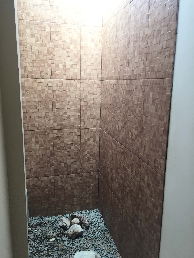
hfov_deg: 48.2
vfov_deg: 61.7
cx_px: 97
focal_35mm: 29
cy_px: 129
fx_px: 217
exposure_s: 1/30
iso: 32
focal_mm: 4.15
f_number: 2.2
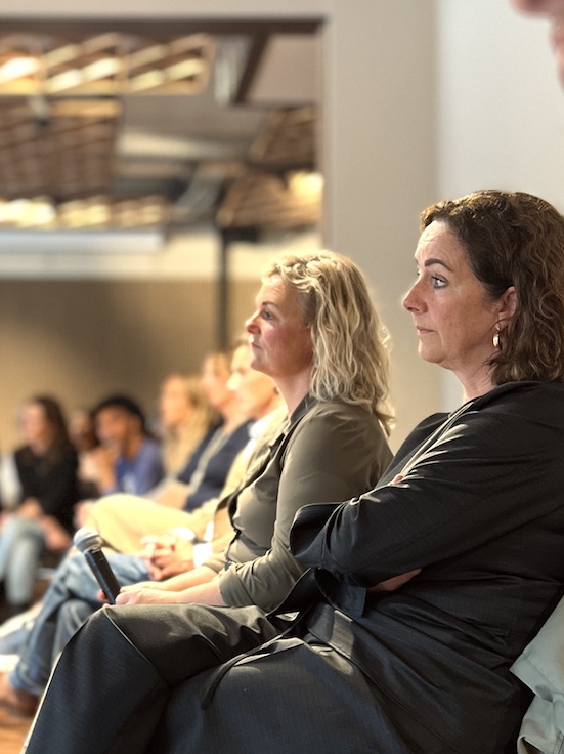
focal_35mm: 53
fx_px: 1153
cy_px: 426
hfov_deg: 27.1
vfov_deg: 36.1
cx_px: 129
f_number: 1.5
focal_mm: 5.7
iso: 250
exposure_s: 1/60
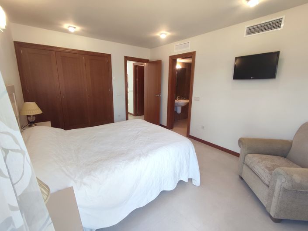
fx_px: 142
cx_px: 154
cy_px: 116
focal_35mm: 16
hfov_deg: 94.5
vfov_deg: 78.1
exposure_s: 1/50
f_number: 2.2
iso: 180
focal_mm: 1.65
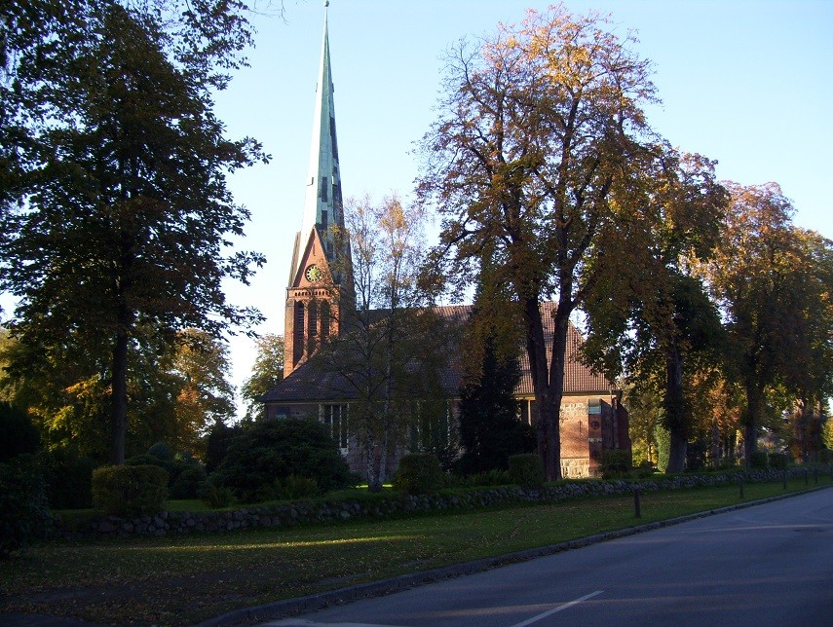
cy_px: 314
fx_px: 868
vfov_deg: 39.8
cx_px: 416
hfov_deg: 51.3
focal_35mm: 36
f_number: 2.7
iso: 80
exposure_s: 1/250
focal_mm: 6
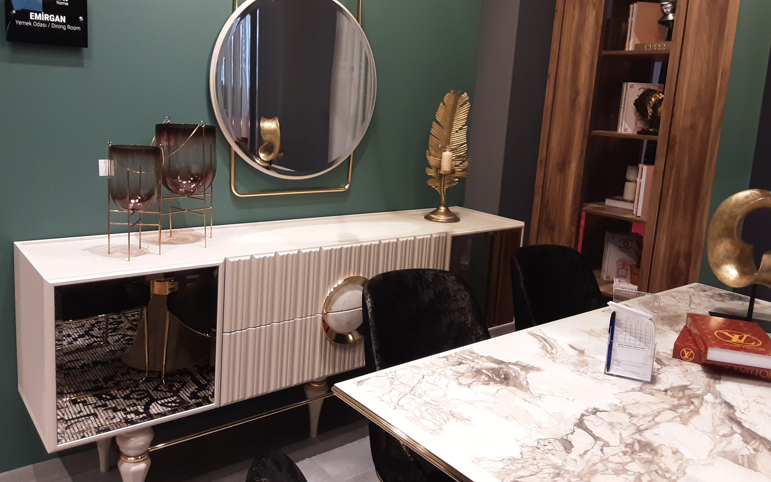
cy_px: 210
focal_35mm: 30
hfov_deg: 62.9
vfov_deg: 41.8
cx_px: 383
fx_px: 630
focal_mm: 2.9
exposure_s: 1/50
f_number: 1.9
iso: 160
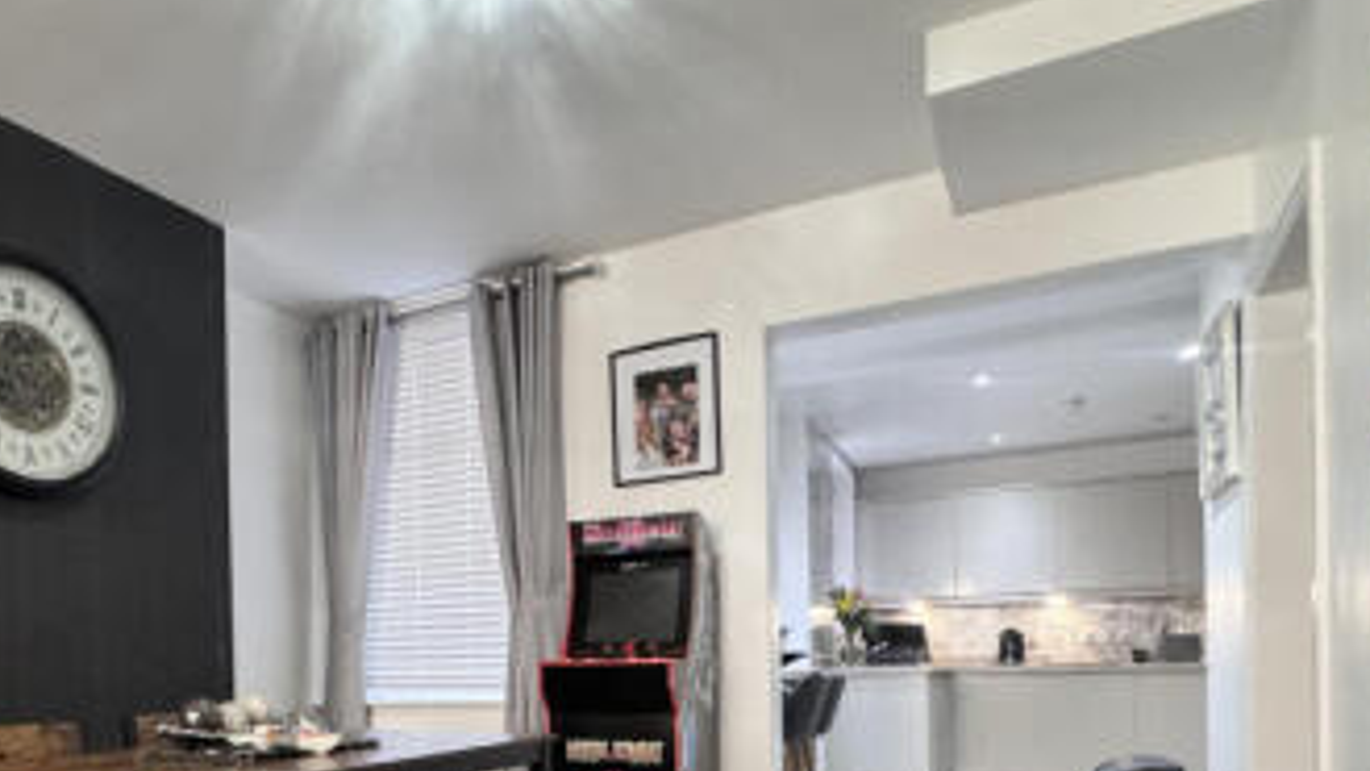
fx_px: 981
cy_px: 677
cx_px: 448
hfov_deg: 67.8
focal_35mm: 27
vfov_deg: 40.1
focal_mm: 2.22
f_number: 2.2
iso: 500
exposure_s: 1/60
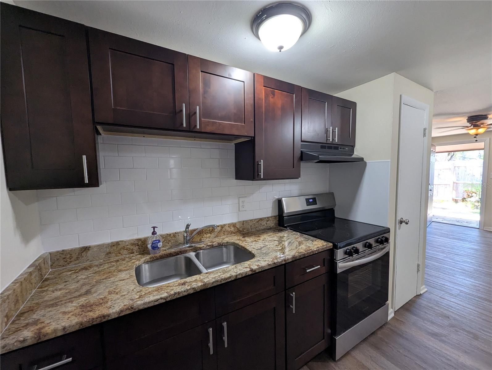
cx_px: 246
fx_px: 185
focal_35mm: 13
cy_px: 185
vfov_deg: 90.1
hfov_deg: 106.1
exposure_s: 1/40
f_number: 2.2
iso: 130
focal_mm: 1.95
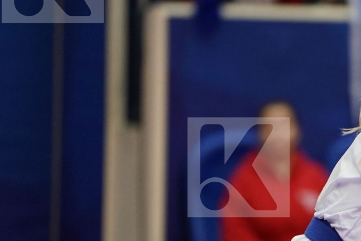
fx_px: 5486
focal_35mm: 547
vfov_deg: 2.5
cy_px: 167
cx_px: 425
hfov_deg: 3.8
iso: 2500
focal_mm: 200
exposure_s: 1/1000
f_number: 2.8
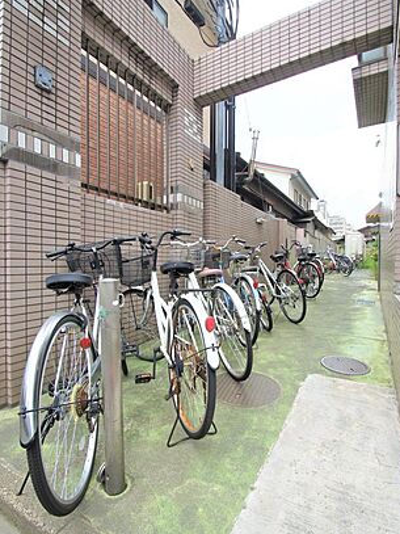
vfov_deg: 91.0
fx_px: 262
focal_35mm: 17
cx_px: 199
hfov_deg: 74.7
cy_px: 262
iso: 100
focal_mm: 10
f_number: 5.6
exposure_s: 1/80
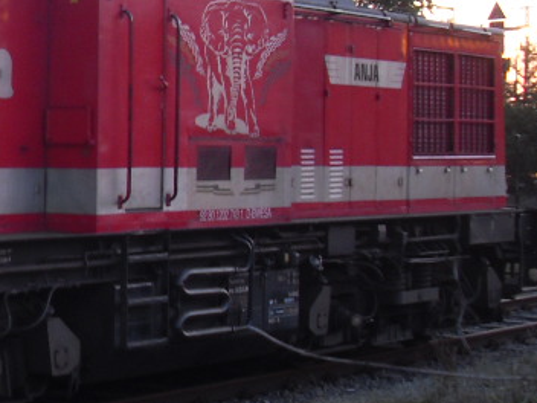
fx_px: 1536
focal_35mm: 99
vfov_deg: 14.9
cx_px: -99
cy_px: 121
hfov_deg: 18.8
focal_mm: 6.3
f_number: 2.8
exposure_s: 1
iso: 80
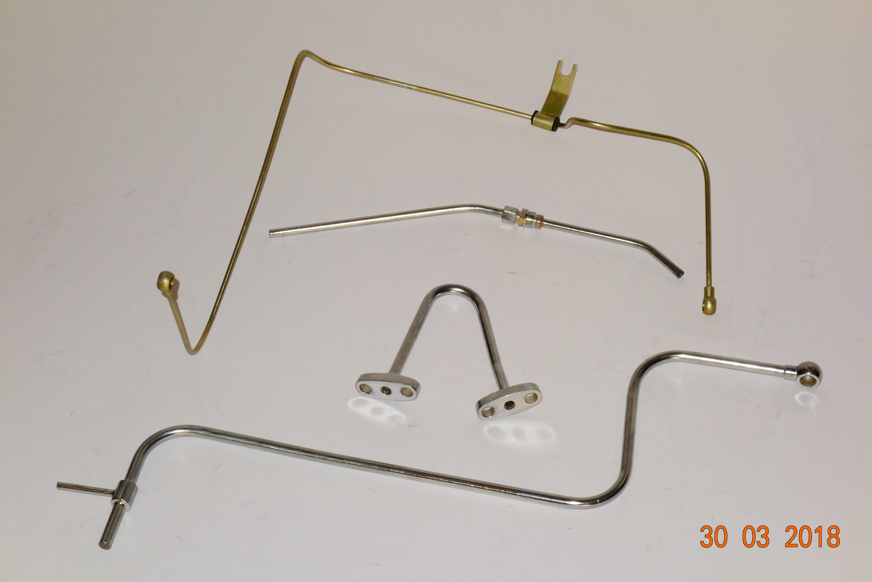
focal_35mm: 82
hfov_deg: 24.8
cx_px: 437
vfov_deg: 16.7
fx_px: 1986
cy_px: 290
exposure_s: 1/60
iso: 800
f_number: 11
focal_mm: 28.5
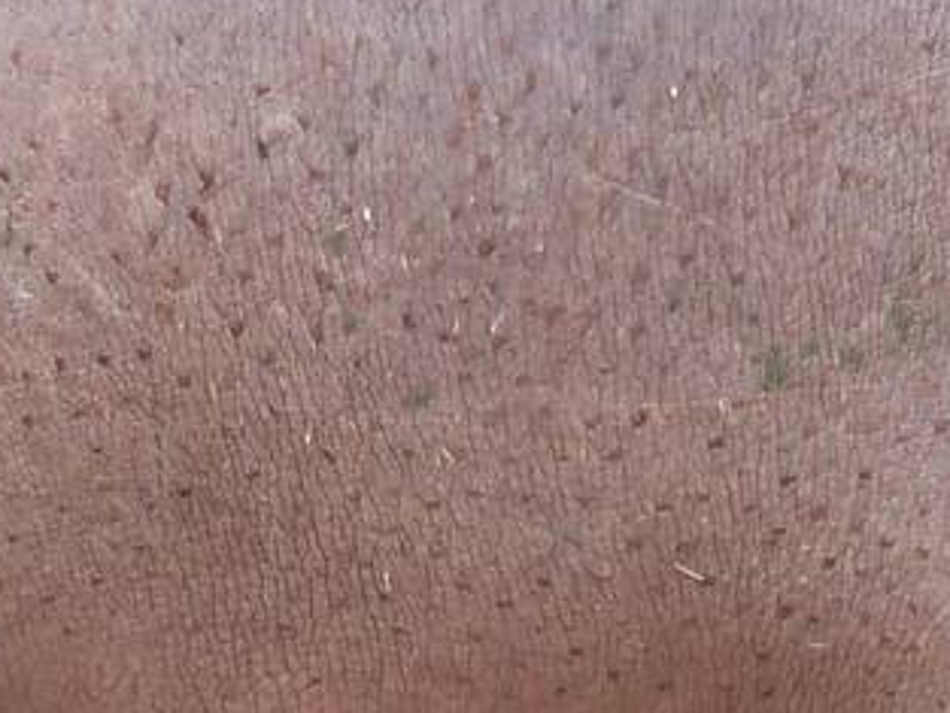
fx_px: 6040
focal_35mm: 220
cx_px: 980
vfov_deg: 6.7
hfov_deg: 8.9
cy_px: -36
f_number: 2.8
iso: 64
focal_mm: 6.75
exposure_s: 1/50
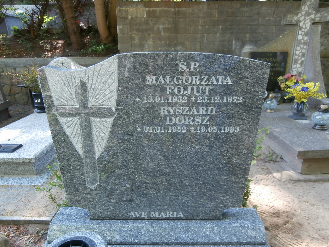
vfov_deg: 56.8
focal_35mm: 24
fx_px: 228
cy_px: 124
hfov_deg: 71.6
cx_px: 164
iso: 100
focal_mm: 4.2
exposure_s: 1/30
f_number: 3
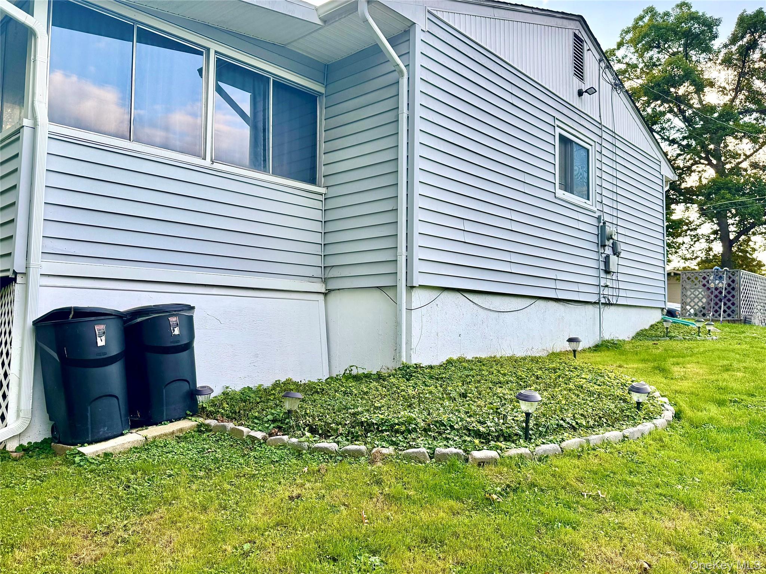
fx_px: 531
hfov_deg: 71.6
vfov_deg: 56.8
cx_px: 383
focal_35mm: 24
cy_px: 287
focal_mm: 6.76
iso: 80
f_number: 1.78
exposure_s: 1/495
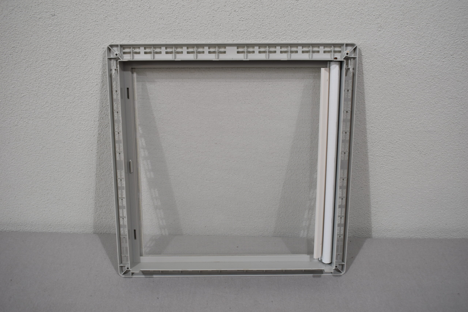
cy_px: 156
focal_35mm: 36
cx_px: 234
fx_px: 468
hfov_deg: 53.1
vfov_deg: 36.9
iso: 280
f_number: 5.6
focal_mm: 24
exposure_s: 1/125
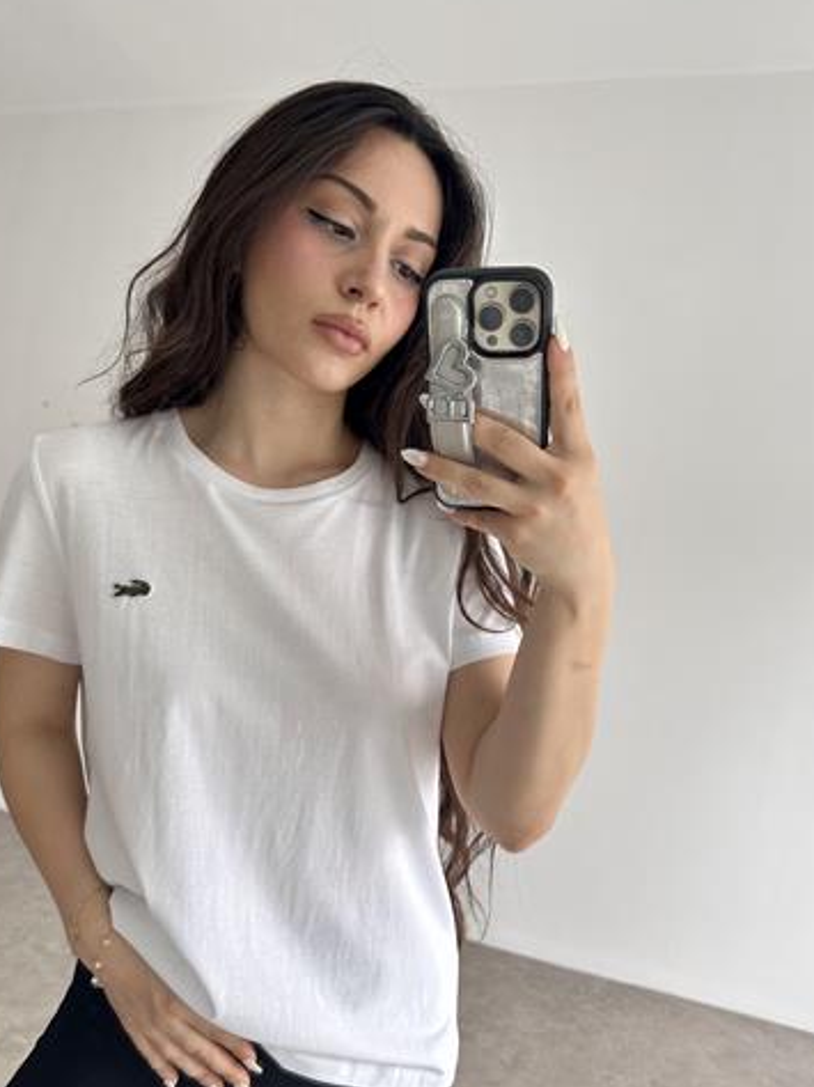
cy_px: 579
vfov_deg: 65.3
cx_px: 390
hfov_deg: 51.3
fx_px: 847
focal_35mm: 27
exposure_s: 1/149
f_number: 1.78
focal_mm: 6.86
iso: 64
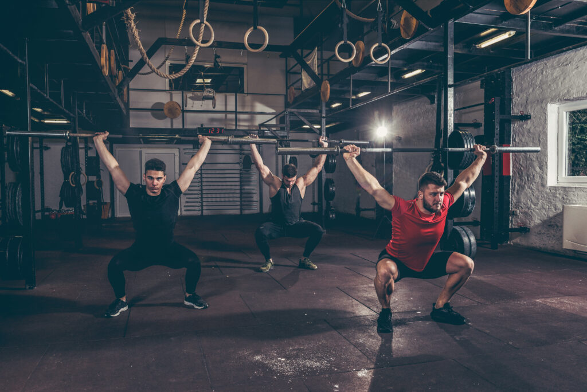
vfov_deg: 43.7
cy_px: 196
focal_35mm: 30
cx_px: 294
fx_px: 489
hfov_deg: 61.9
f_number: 7.1
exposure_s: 1/100
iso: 320
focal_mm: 30
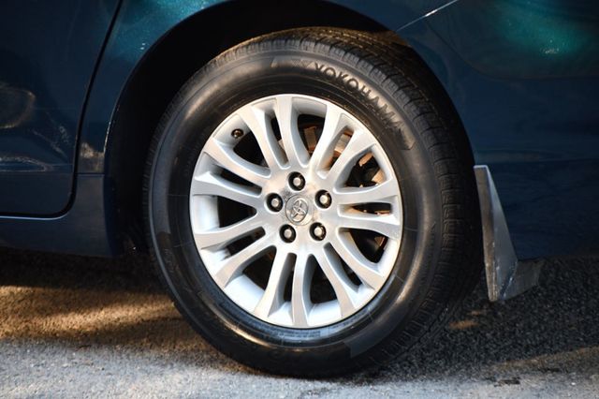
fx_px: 3359
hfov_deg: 10.2
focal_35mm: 202
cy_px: 200
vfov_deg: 6.8
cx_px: 300
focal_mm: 135
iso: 1400
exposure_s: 1/250
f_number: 4.8
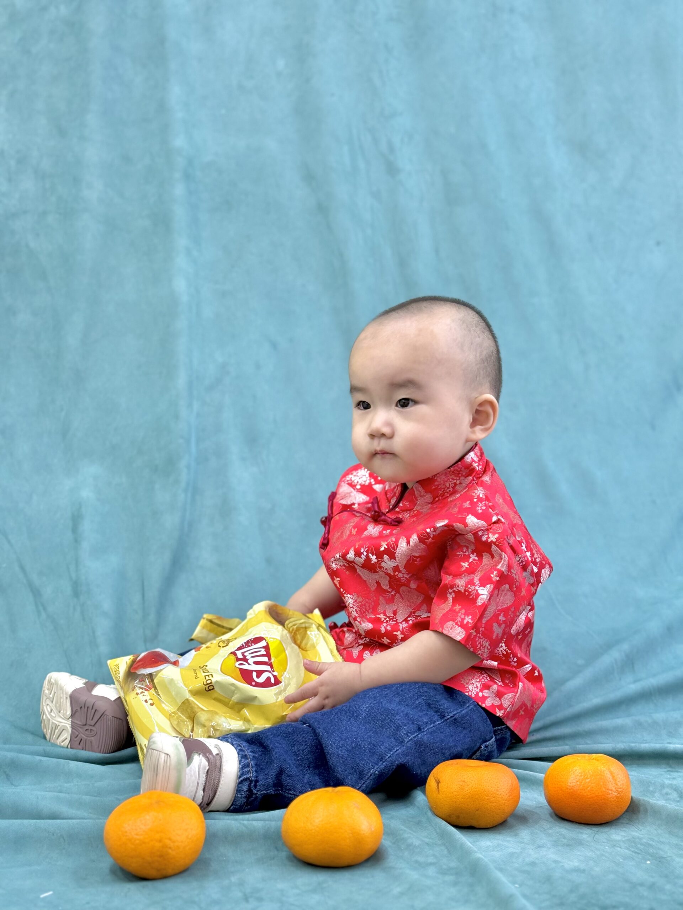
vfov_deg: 39.7
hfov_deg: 30.3
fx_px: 1263
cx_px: 342
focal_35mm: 48
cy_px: 455
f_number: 1.78
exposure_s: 1/50
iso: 200
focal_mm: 6.76
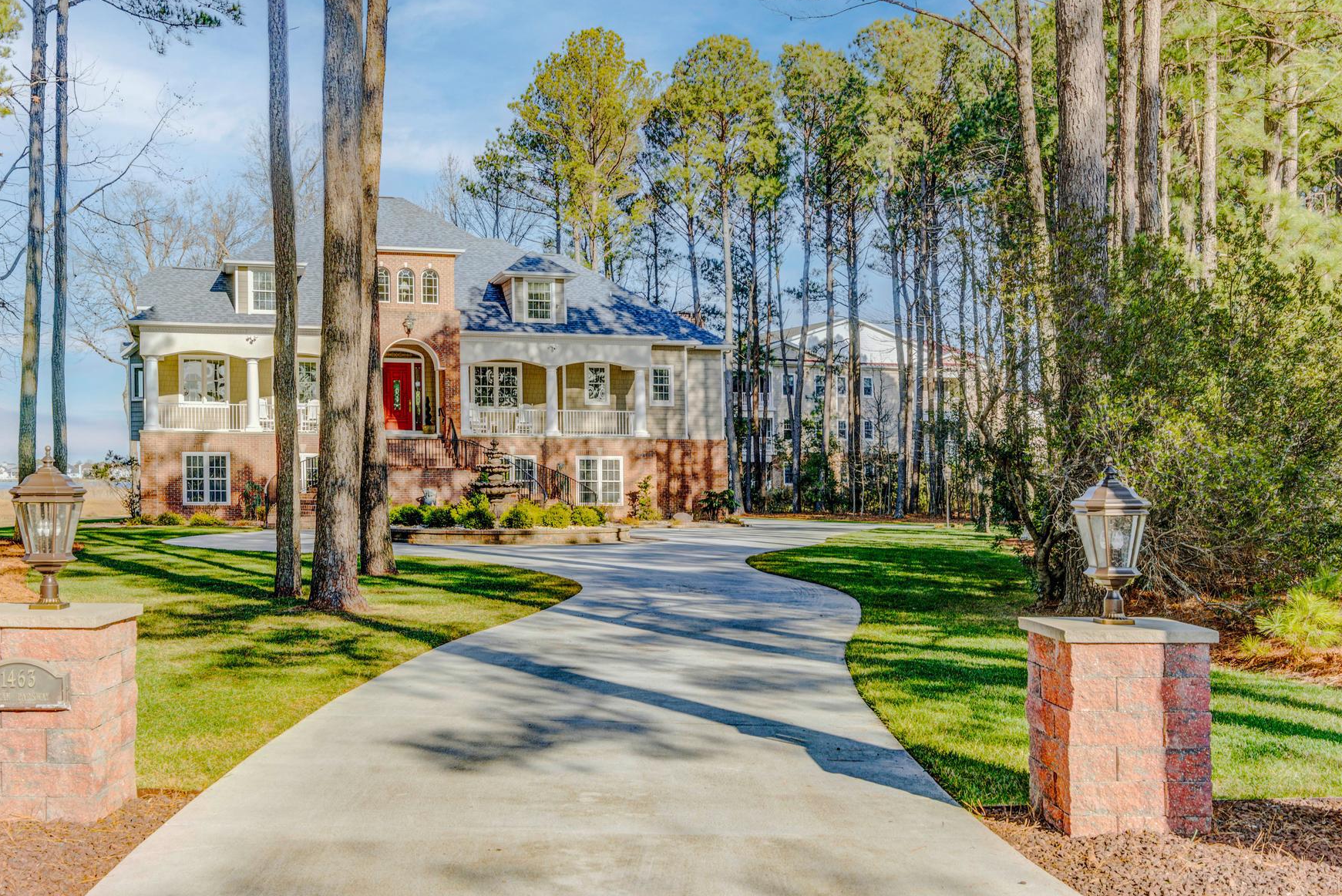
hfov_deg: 48.4
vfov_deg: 33.4
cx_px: 602
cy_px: 411
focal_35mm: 40
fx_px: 1492
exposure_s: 1/400
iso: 320
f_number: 10
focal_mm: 34
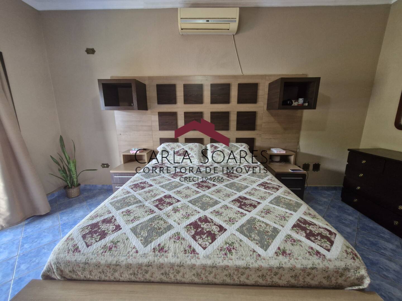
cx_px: 201
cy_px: 150
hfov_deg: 106.2
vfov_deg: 89.9
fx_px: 151
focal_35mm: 13
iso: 160
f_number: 2.2
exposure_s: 1/53
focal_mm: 1.74
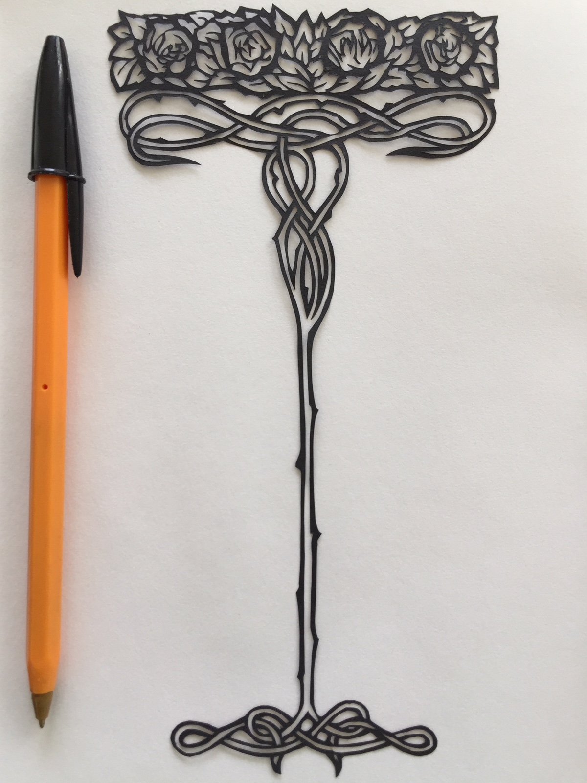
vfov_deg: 61.7
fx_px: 656
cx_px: 294
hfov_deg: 48.2
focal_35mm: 29
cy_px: 392
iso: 50
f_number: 2.2
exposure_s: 1/100
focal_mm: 4.15
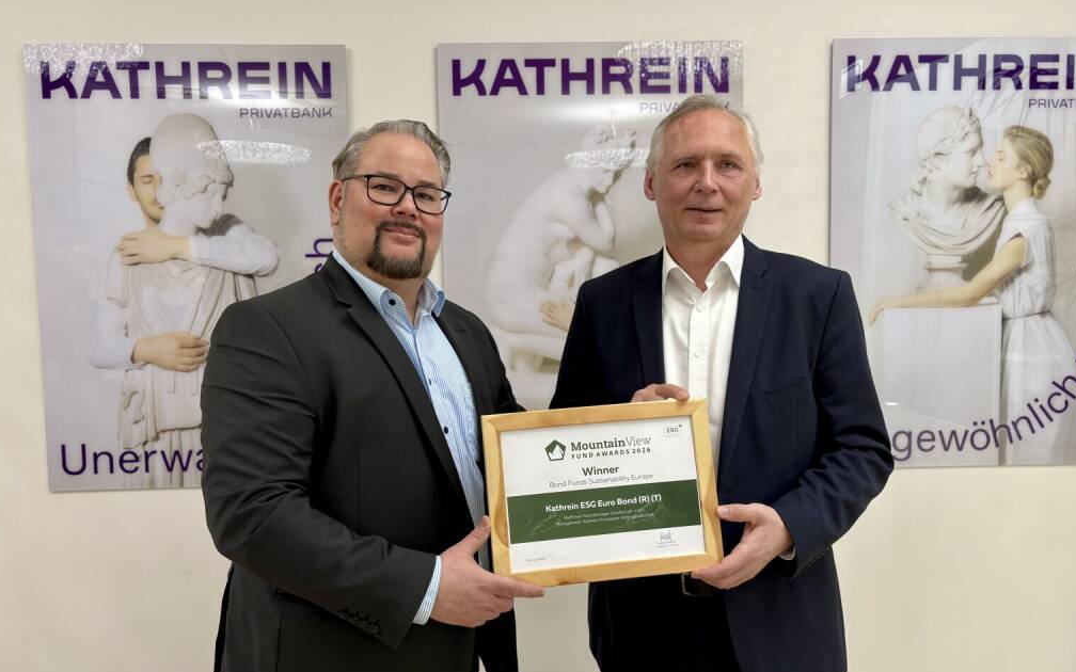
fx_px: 821
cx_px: 534
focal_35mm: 28
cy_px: 338
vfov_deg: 44.5
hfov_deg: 66.5
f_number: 1.6
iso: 100
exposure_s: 1/50
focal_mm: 5.96
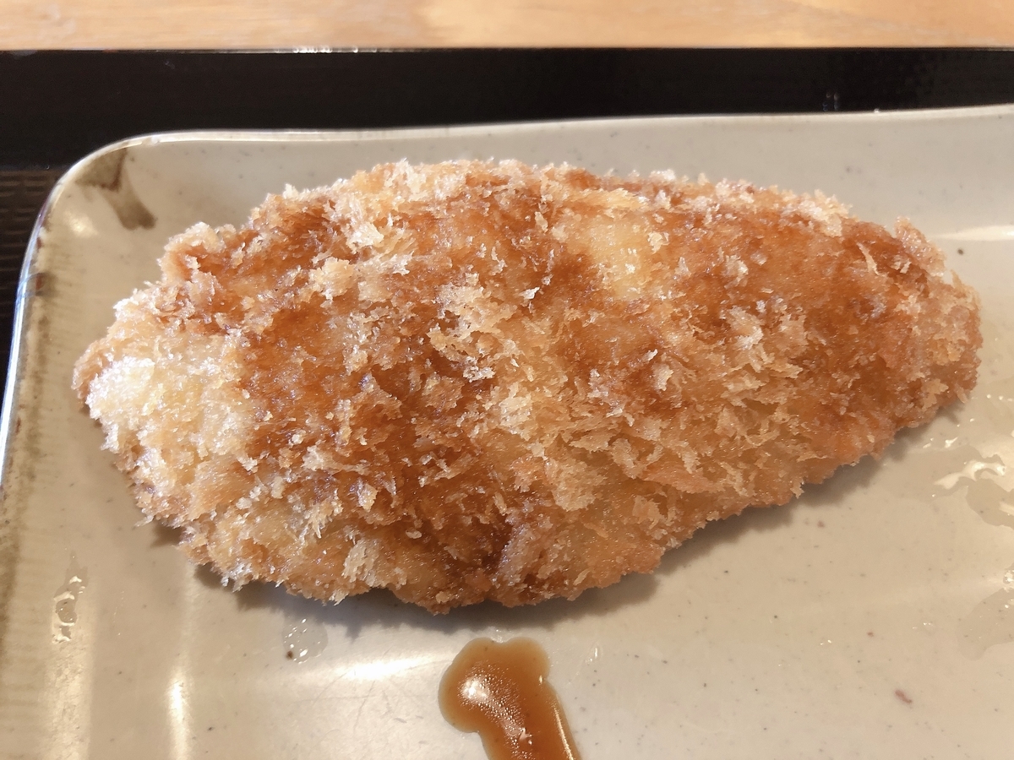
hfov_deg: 63.4
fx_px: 820
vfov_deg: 49.7
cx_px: 507
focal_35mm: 28
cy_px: 380
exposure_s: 1/15
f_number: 1.8
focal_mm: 3.99
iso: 64
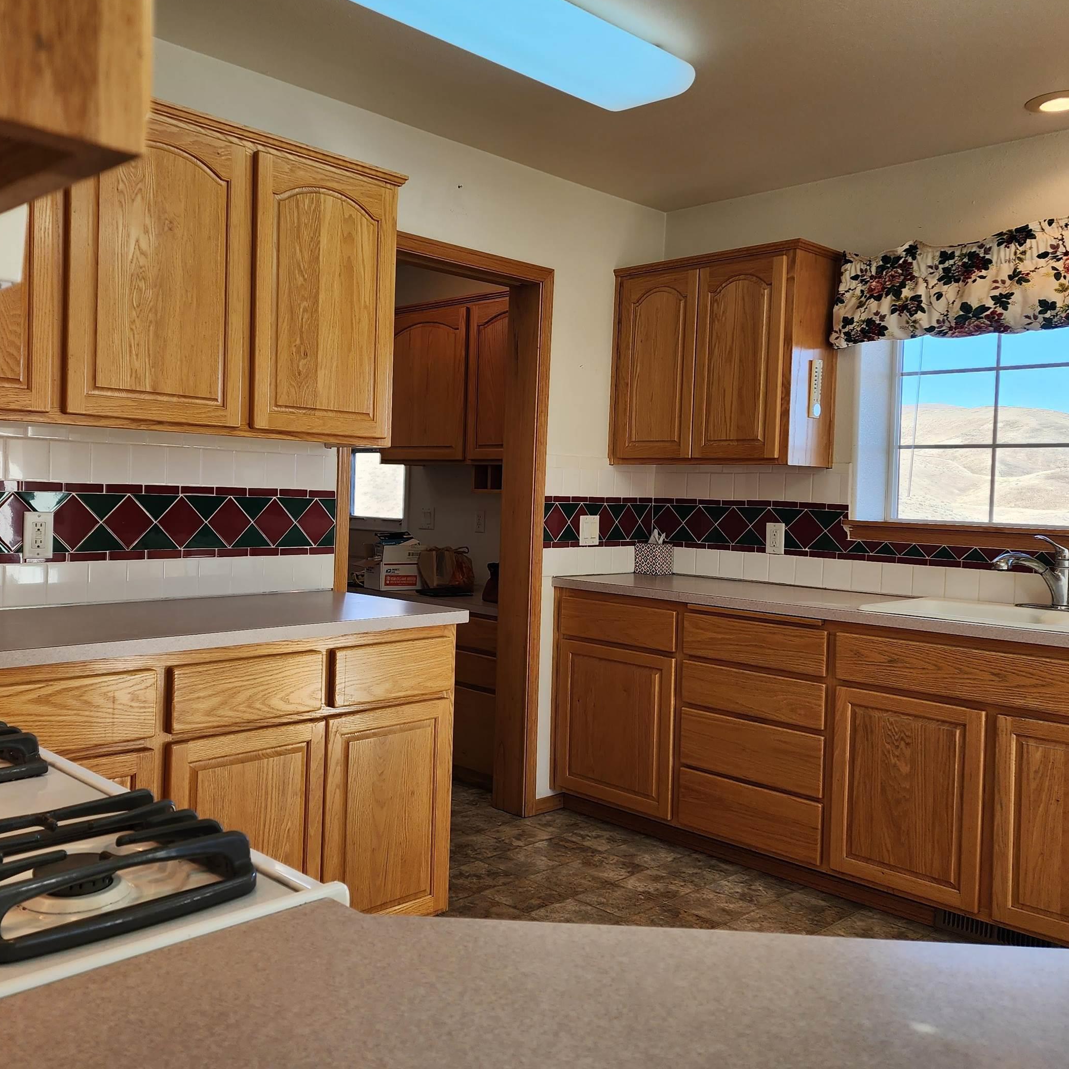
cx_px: 430
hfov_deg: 53.7
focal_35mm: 30
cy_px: 519
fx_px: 1048
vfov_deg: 54.0
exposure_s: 1/120
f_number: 1.8
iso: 32
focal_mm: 6.4
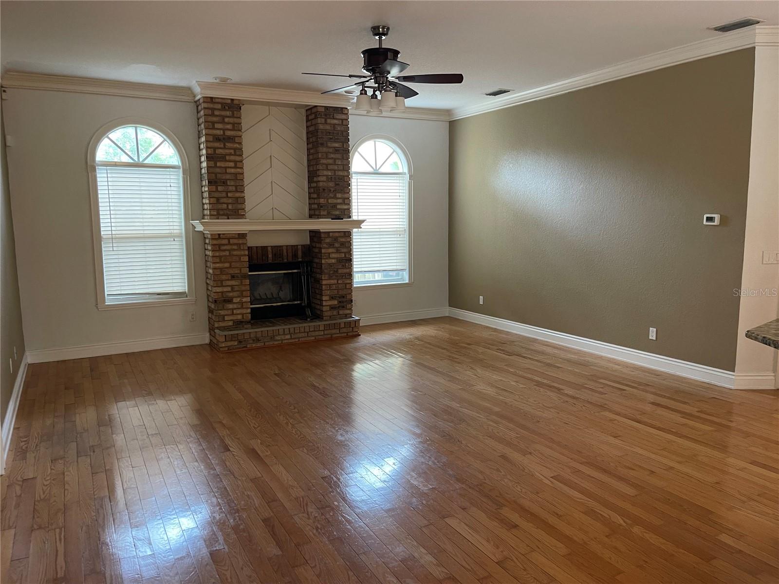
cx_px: 390
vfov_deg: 54.9
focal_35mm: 25
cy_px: 292
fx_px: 563
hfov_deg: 69.4
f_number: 1.6
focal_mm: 5.1
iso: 200
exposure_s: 1/60
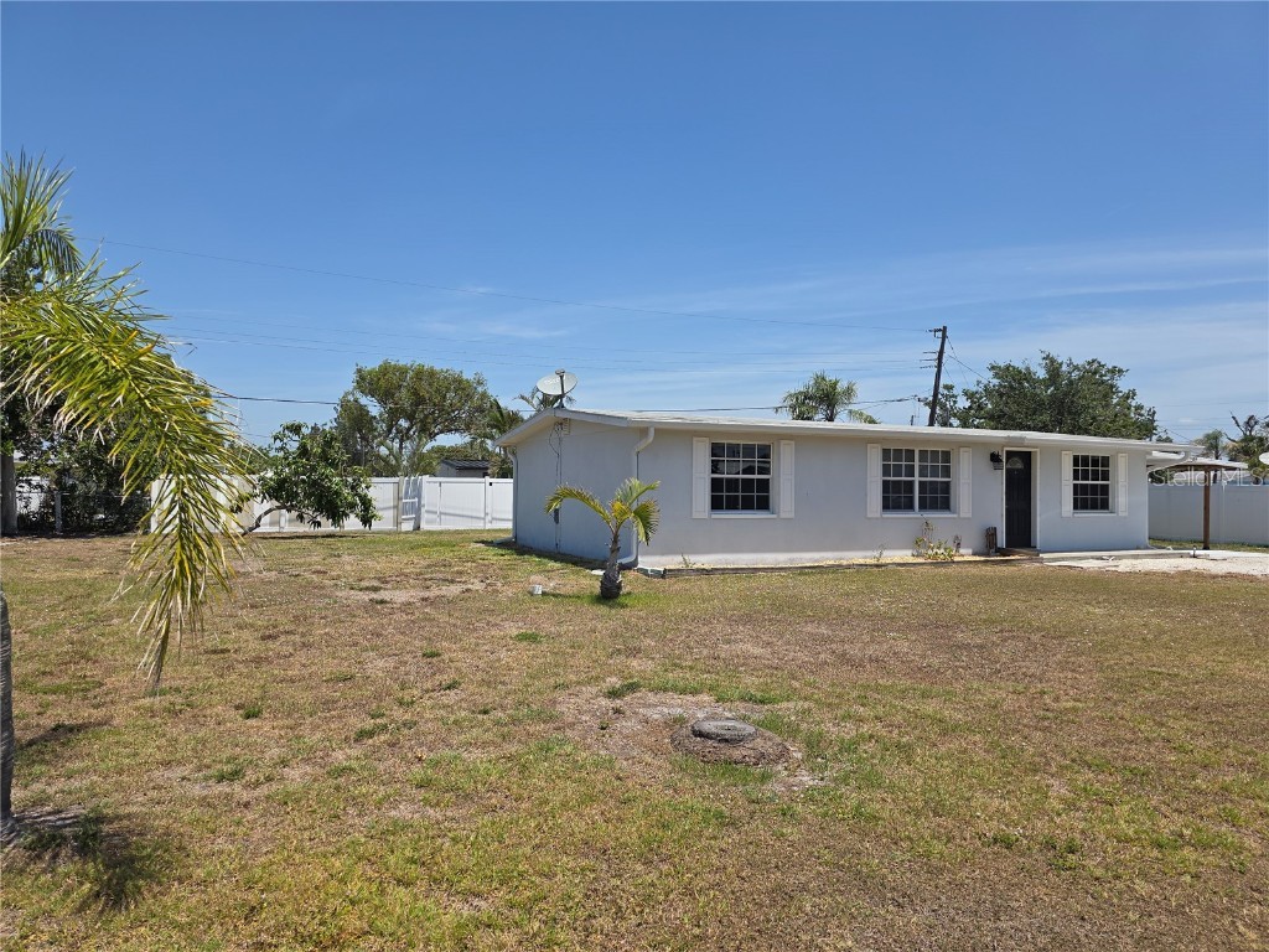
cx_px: 634
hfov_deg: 73.9
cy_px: 476
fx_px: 843
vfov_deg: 58.9
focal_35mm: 23
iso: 12
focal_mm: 6.3
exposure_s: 1/1067
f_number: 1.7
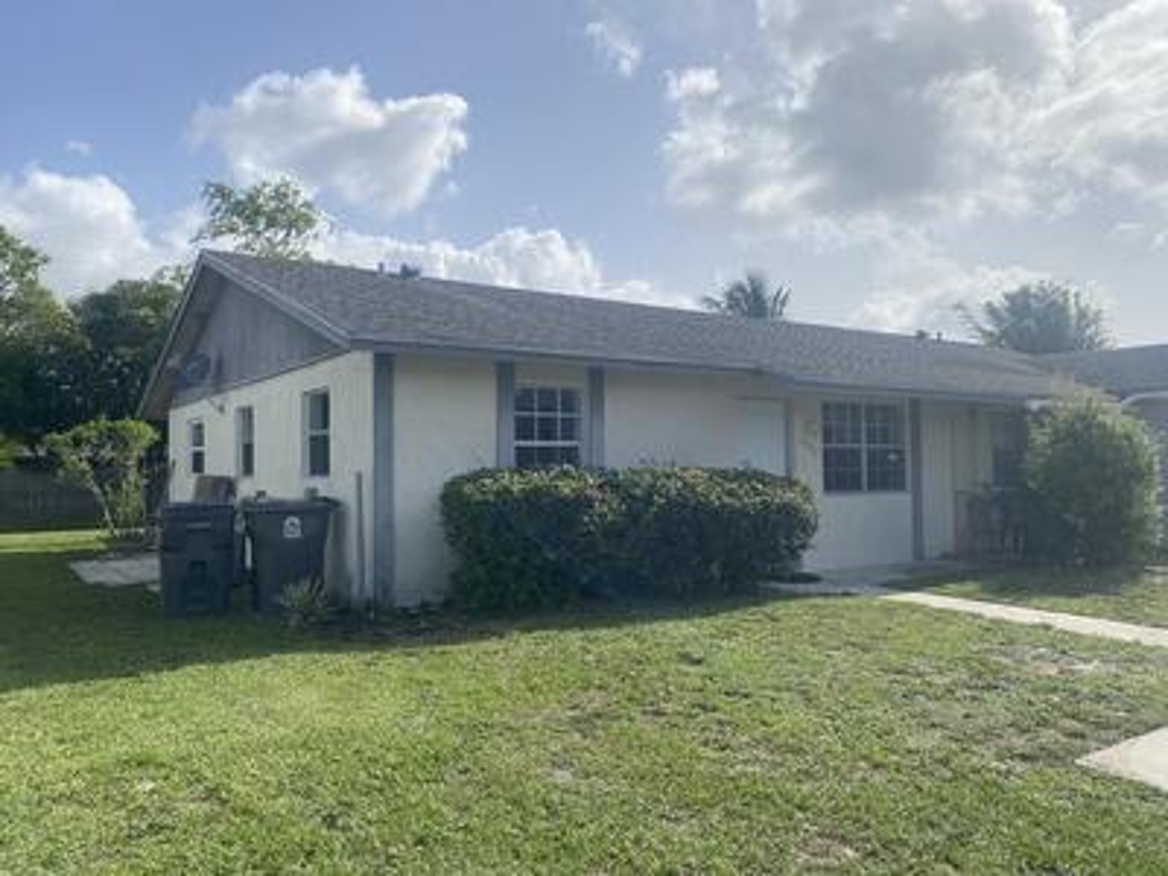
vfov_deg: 53.1
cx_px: 584
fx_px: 877
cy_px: 438
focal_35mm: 26
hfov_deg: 67.3
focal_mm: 4.25
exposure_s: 1/4808
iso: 32
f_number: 1.8
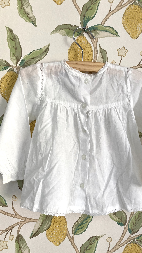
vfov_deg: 62.6
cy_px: 128
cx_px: 86
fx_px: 208
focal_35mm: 31
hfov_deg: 37.6
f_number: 1.8
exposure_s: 1/114
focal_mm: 3.99
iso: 80
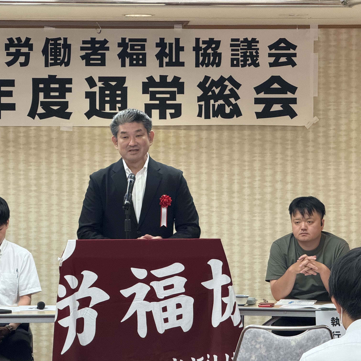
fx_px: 1675
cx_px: 141
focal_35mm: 142
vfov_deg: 12.3
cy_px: 181
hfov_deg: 12.3
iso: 320
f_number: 2.8
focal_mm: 15.66
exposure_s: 1/60
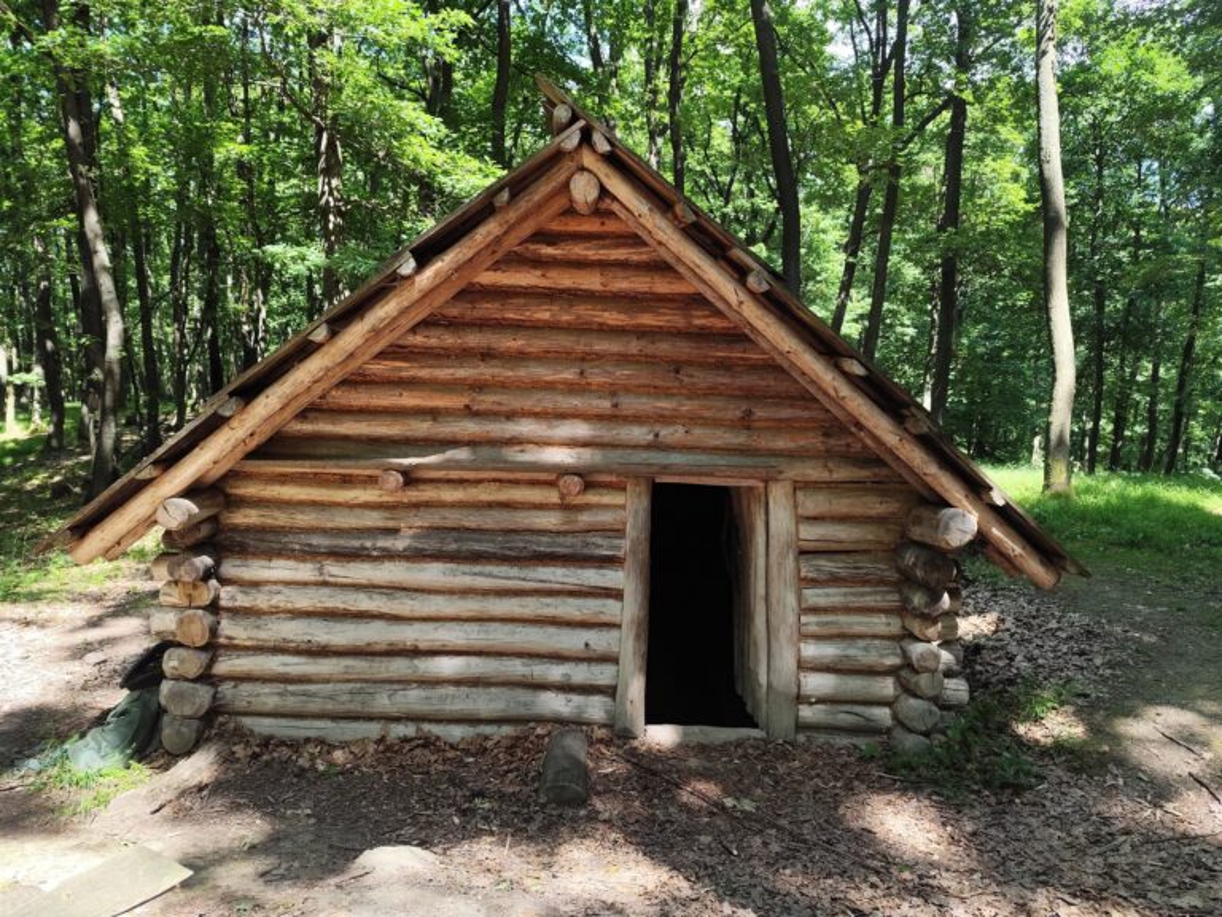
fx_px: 812
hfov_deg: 73.9
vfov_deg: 58.9
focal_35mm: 23
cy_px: 458
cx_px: 611
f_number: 1.65
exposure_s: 1/202
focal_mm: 6.19
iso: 50
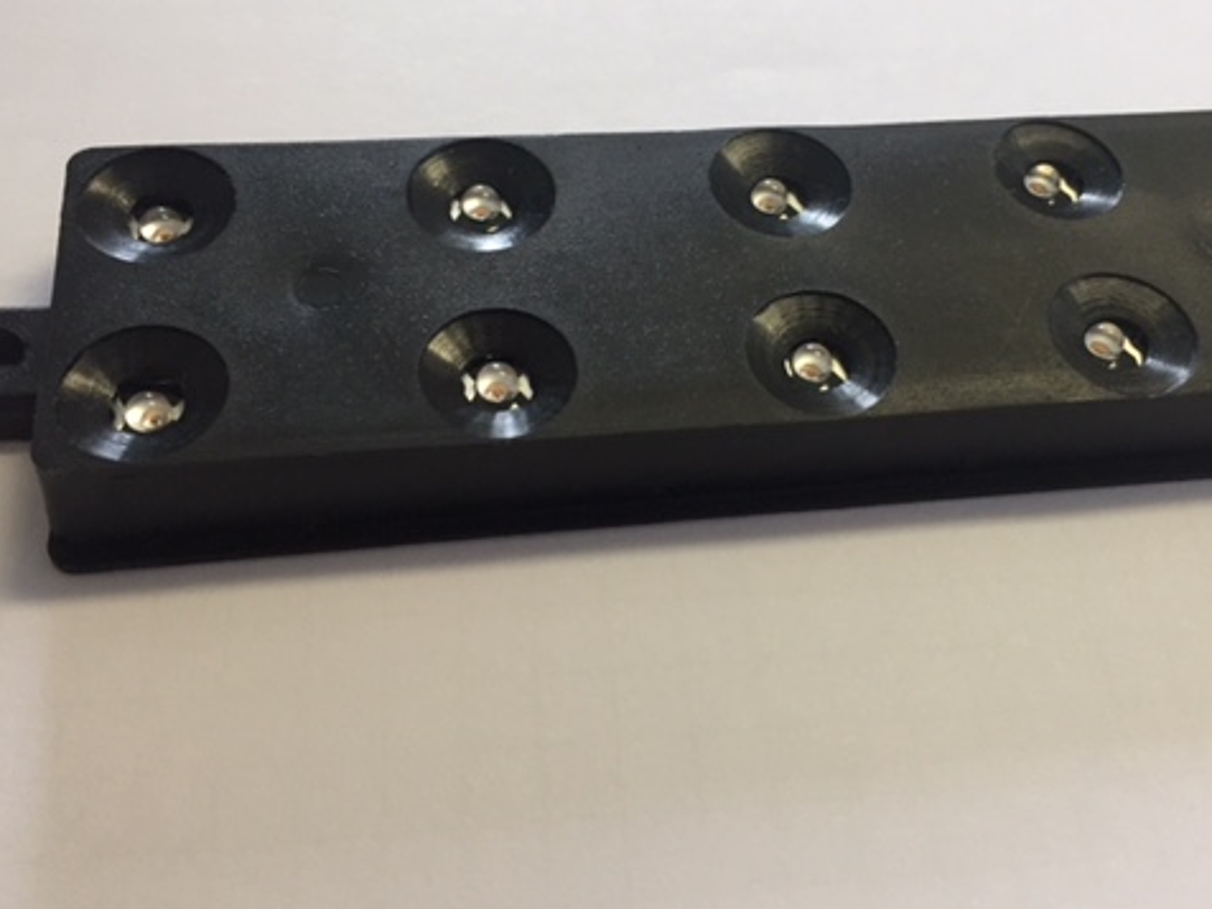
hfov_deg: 47.7
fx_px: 1365
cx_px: 705
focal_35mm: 39
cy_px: 362
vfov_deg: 36.7
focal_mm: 4.15
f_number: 2.2
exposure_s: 1/33
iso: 80
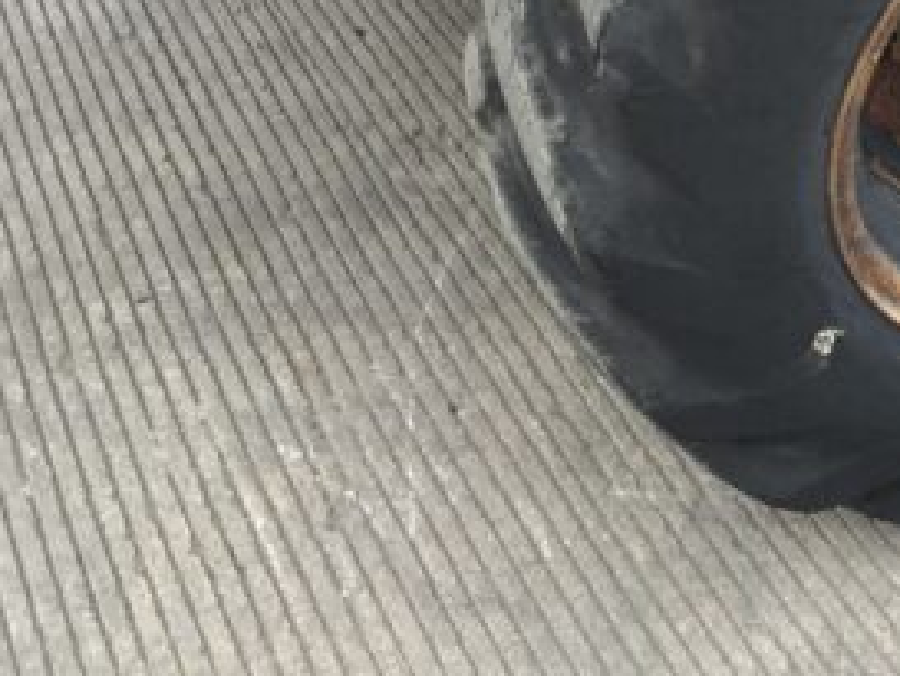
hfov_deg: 26.6
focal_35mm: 68
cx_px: 949
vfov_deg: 21.1
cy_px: 43
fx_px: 1769
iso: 64
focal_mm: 3
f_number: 1.8
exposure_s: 1/122
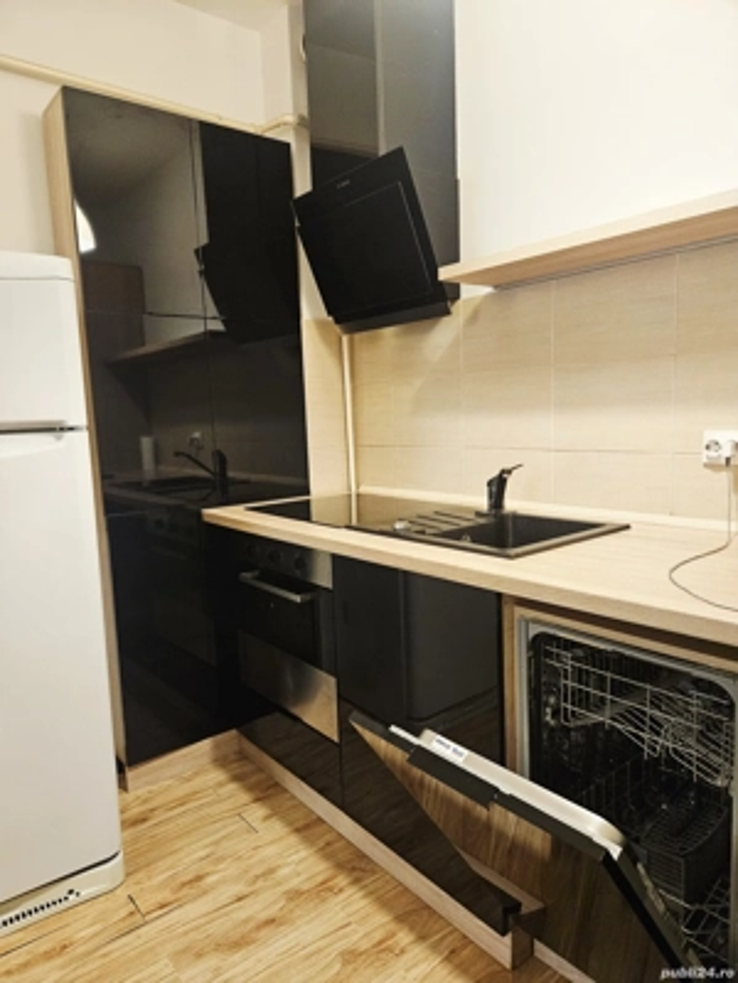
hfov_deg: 58.9
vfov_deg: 73.9
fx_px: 654
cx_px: 369
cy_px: 492
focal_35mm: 23
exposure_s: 1/50.3
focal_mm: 5.4
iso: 640
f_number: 1.8
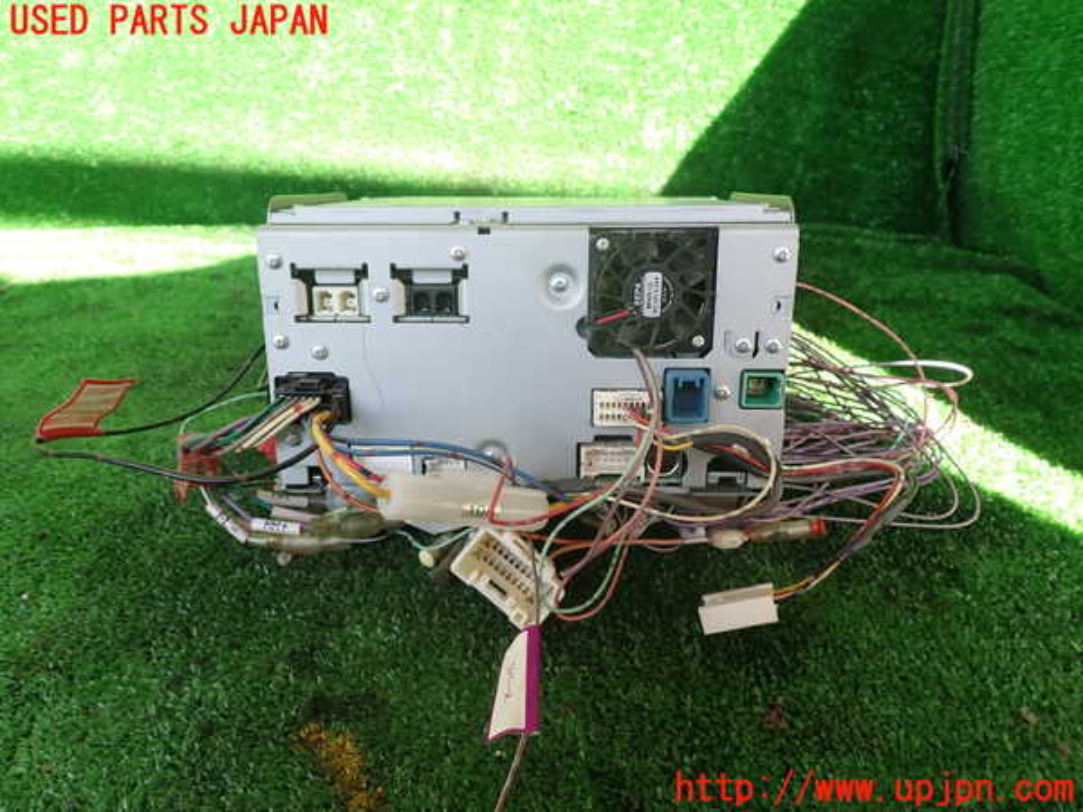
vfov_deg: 54.9
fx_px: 782
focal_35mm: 25
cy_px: 406
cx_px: 542
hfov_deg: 69.4
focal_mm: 4.5
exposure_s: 1/100
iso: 100
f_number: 2.8
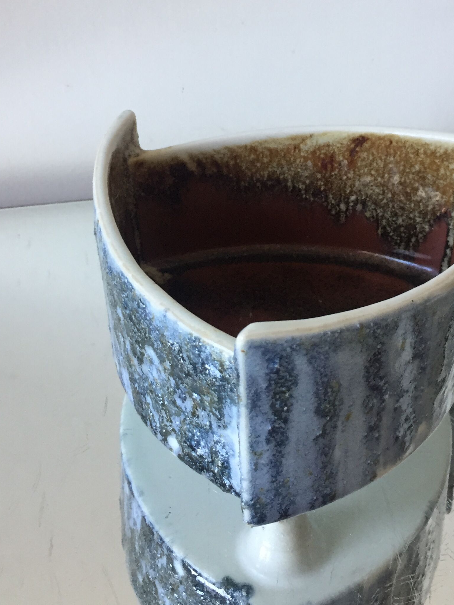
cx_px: 290
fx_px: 805
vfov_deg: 40.8
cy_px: 205
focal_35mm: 46
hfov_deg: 31.3
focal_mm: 4.15
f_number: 2.2
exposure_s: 1/33
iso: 64
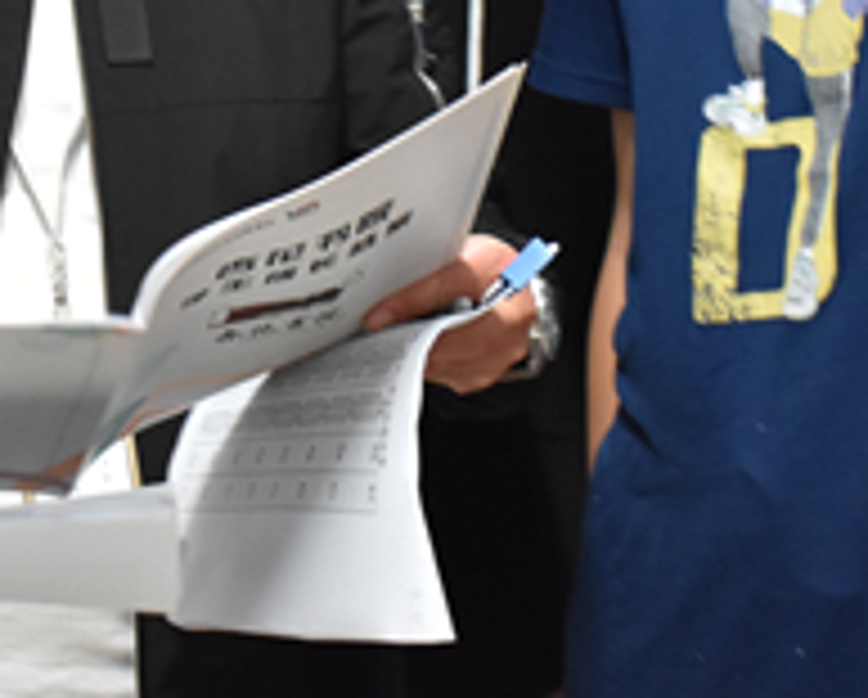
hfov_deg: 15.7
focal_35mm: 121
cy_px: -189
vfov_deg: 12.4
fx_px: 3113
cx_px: 58
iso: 1600
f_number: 3.8
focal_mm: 26
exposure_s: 1/13
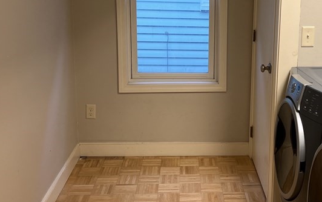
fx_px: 465
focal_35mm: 53
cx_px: 215
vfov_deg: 24.4
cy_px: 73
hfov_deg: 37.7
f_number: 1.5
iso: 100
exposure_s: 1/120
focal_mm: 5.7
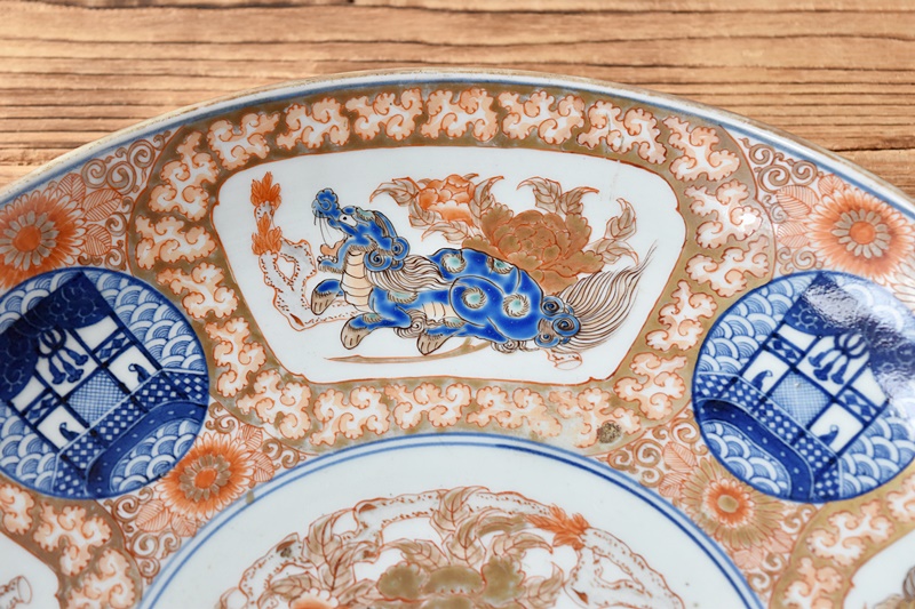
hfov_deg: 24.6
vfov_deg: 16.5
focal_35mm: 82
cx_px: 458
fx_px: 2096
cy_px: 304
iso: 800
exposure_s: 1/40
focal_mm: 55
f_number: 5.6
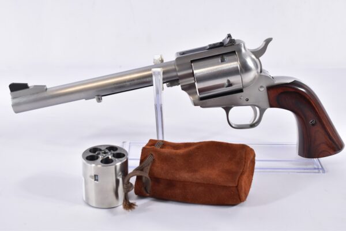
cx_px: 173
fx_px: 577
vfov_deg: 22.6
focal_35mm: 60
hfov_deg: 33.4
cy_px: 116
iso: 640
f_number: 5
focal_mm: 40
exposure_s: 1/40
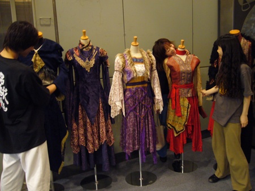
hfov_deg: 52.6
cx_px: 128
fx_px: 258
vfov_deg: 40.7
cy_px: 96
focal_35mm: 35
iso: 200
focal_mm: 5.8
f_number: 2.8
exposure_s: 1/8
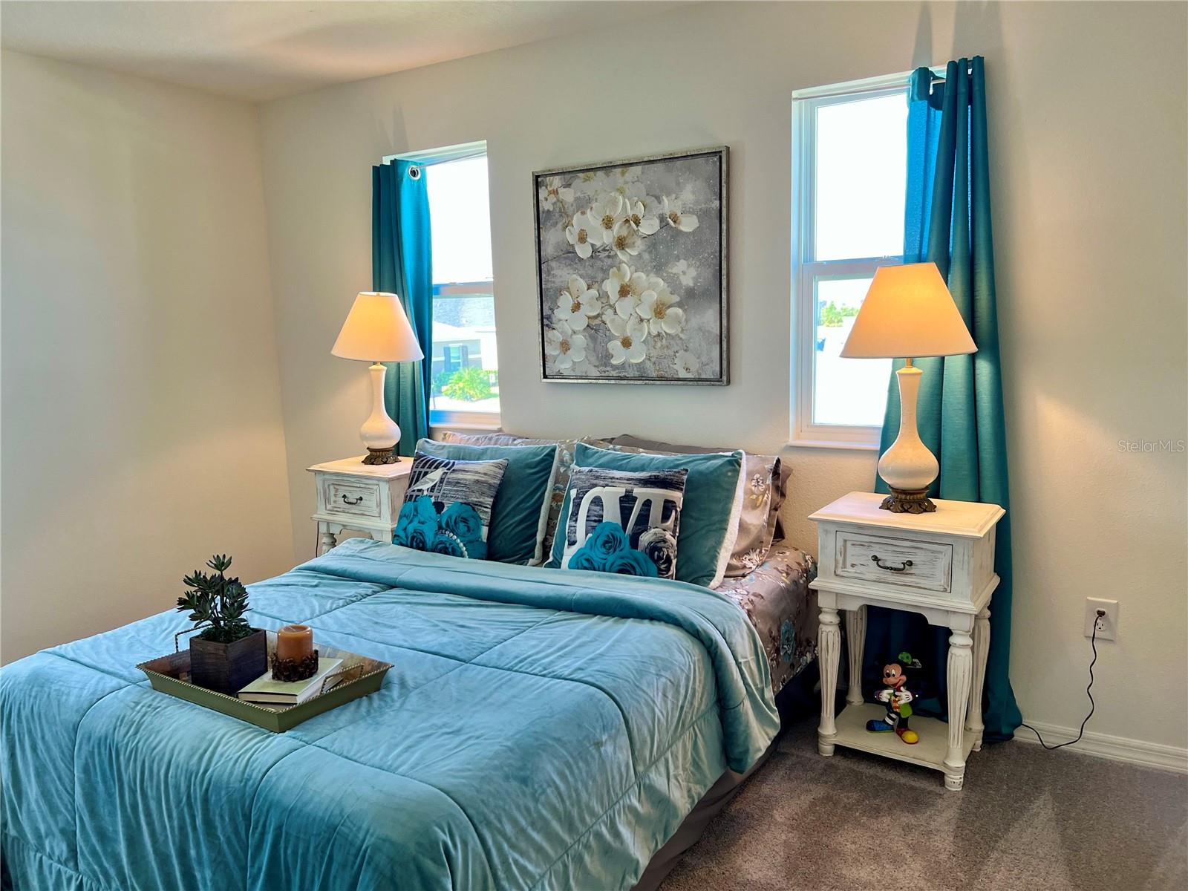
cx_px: 594
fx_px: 892
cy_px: 446
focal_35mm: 26
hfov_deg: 67.3
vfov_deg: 53.1
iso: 80
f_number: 1.5
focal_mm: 5.7
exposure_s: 1/120
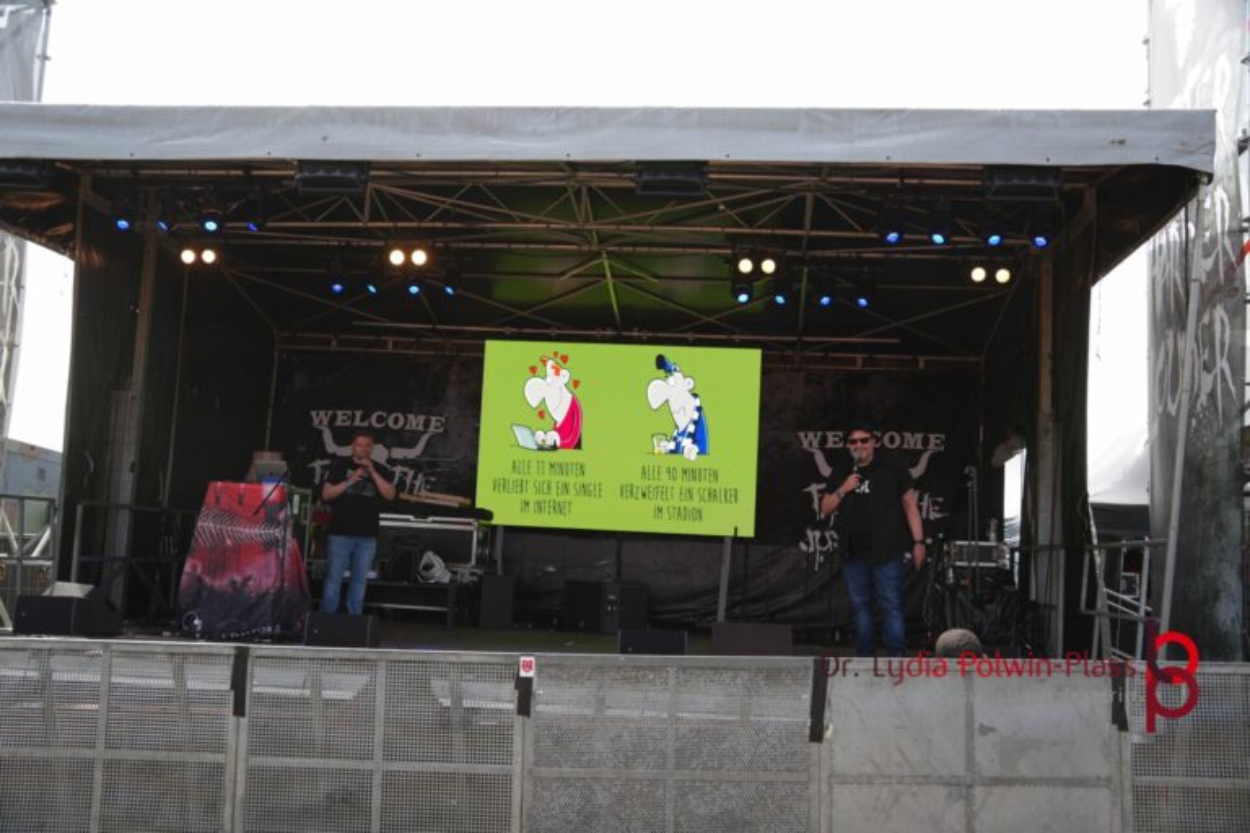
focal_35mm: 34
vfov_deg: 38.4
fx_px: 1198
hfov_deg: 55.1
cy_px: 416
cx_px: 625
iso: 100
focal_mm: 23
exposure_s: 1/200
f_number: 4
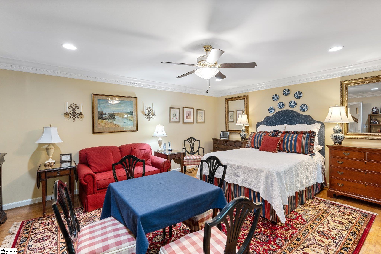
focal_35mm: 16
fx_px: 169
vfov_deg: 73.7
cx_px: 190
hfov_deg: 96.7
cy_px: 127
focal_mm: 16
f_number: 9
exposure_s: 2
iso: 200
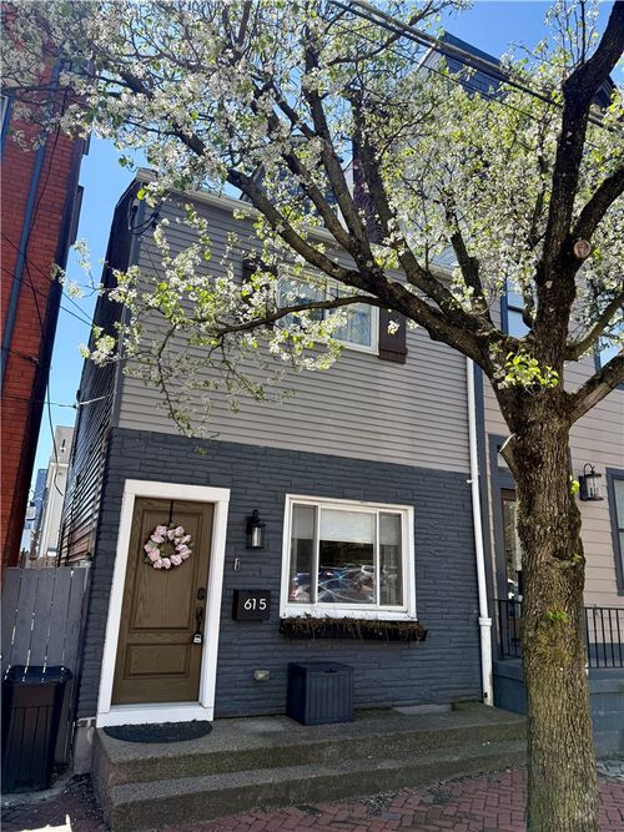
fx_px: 577
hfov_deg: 56.8
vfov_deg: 71.6
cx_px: 312
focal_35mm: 24
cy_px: 416
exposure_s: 1/2169
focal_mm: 6.76
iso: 100
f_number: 1.78
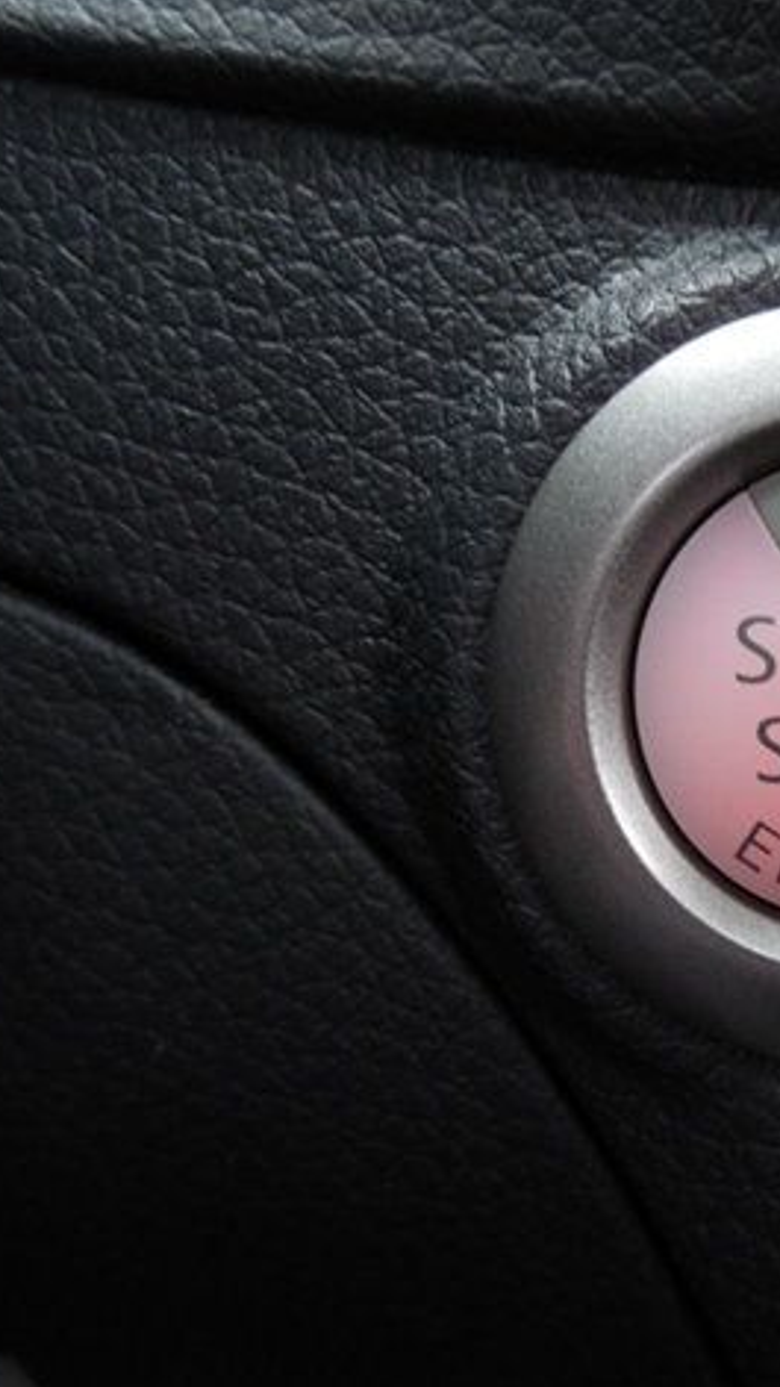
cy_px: 692
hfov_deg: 29.6
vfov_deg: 54.0
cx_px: 804
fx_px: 1360
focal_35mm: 37
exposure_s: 1/30
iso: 280
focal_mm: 4.5
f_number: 3.3
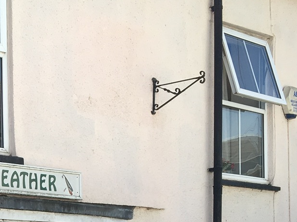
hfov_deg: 19.3
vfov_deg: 14.9
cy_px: 262
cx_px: -53
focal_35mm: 96
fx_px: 824
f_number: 2.2
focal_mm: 4.15
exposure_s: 1/761
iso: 25
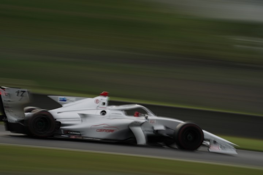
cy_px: 88
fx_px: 1461
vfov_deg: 6.9
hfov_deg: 10.3
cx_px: 132
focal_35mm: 200
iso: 50
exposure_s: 1/8
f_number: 20
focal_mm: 200
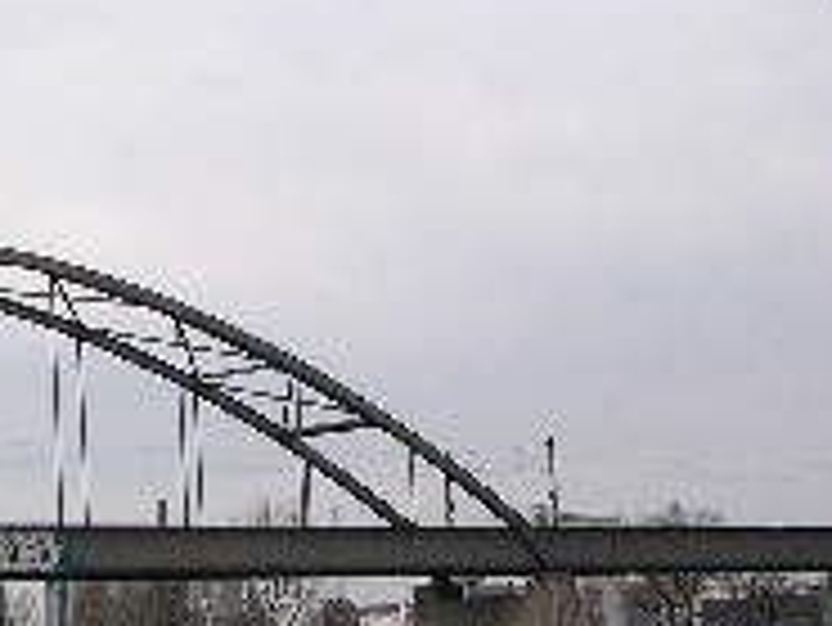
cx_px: -236
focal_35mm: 111
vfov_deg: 13.2
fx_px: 2670
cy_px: 572
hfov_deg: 16.8
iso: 50
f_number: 7.1
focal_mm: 8.9
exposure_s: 1/109
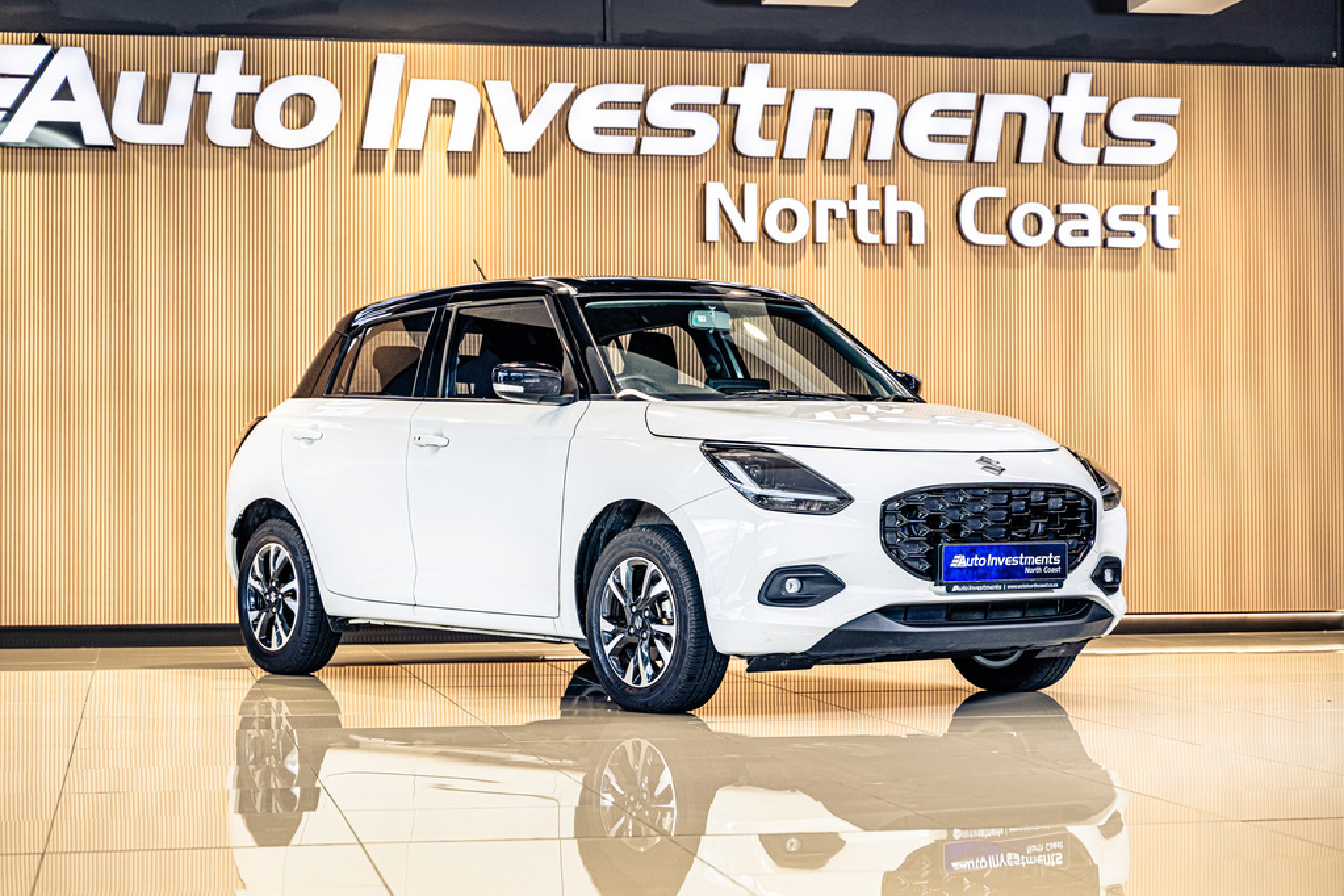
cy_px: 448
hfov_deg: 27.0
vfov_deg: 18.2
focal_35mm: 75
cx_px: 672
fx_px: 2800
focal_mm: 75
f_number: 4
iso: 500
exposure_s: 1/125
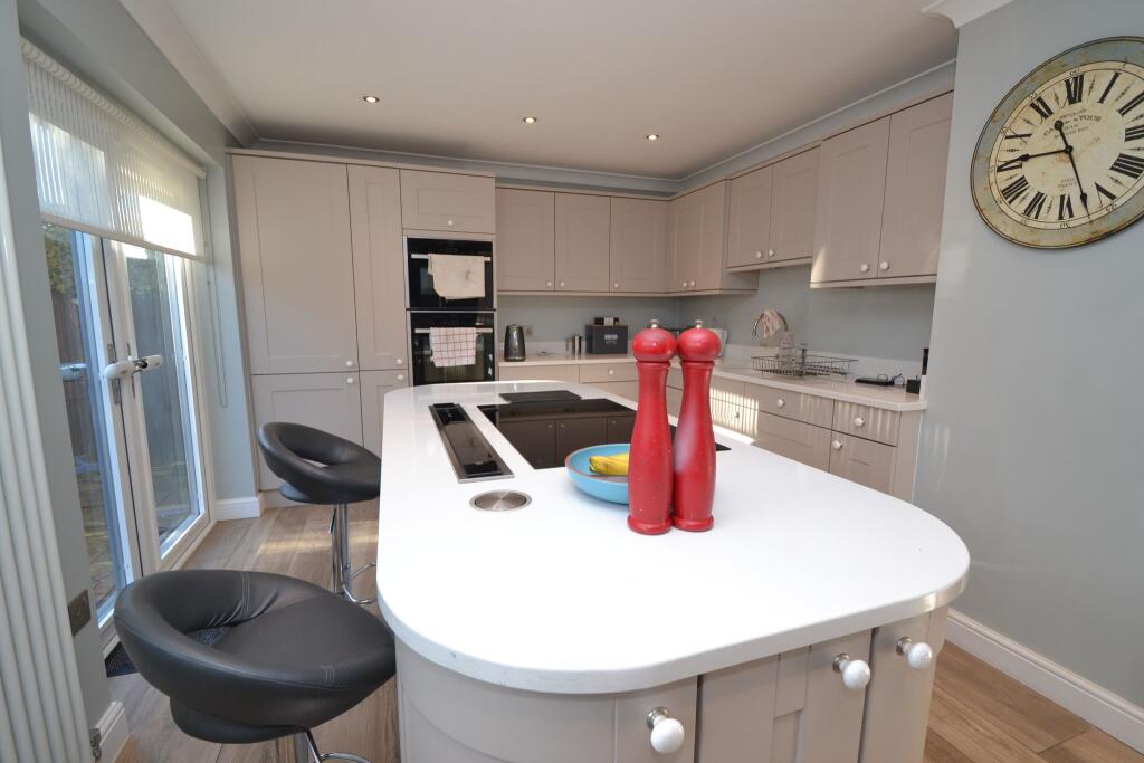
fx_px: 477
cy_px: 382
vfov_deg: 77.3
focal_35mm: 15
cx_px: 572
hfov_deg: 100.4
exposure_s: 1/125
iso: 400
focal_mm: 10
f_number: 5.6
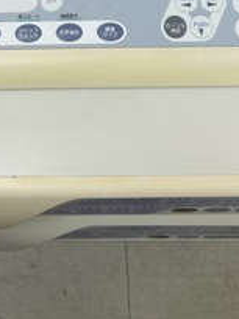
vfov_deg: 25.1
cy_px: -83
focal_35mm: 68
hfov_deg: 21.5
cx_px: 69
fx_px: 626
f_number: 1.5
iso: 40
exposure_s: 1/175
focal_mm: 5.7
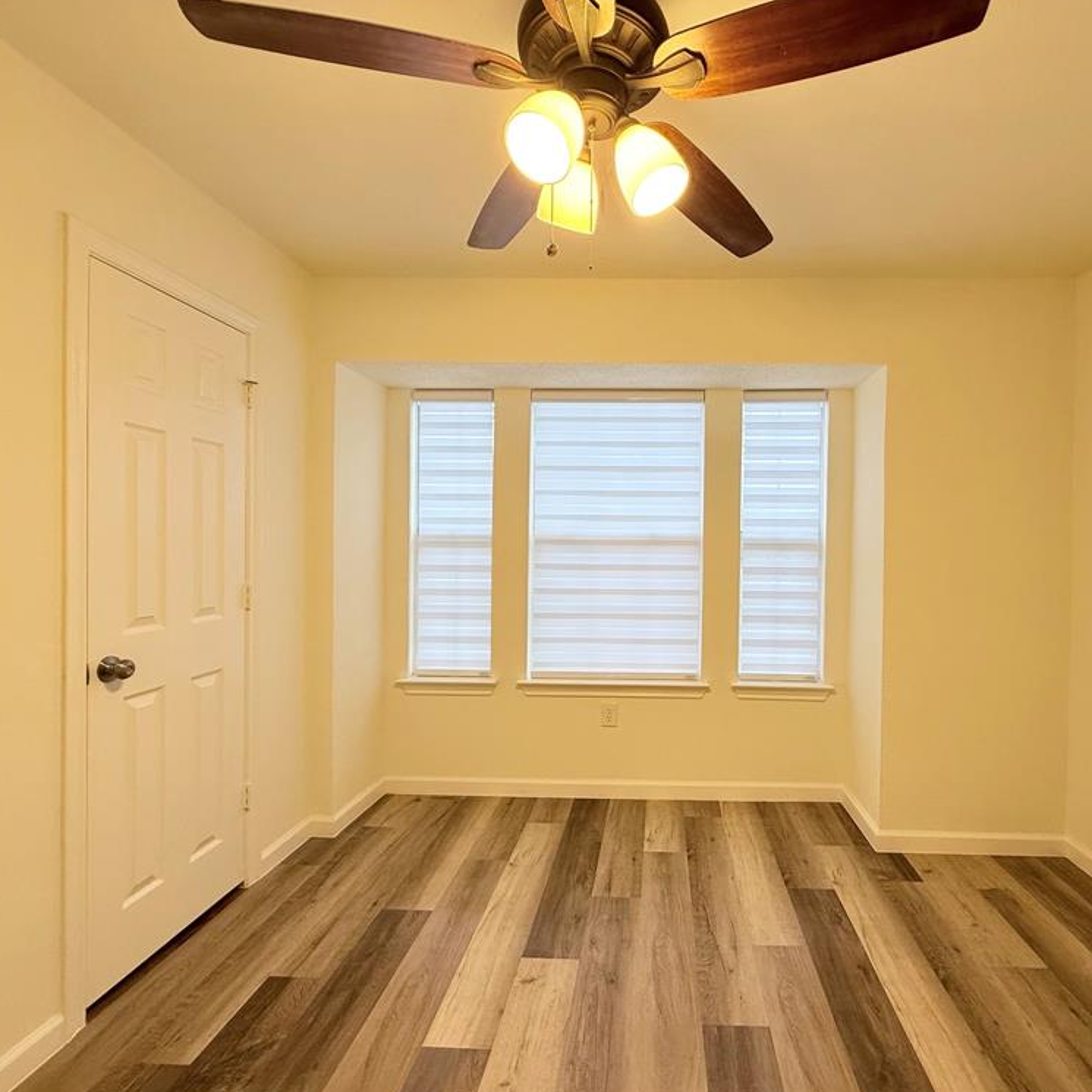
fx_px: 607
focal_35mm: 17
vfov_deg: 84.0
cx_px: 646
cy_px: 548
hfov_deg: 83.1
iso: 125
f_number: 2.2
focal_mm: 2.22
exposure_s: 1/120
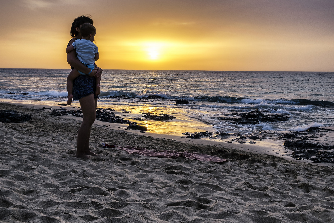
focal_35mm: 47
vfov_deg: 28.6
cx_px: 167
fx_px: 436
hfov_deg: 41.9
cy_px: 112
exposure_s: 1/40
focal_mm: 31.5
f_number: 11
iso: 200
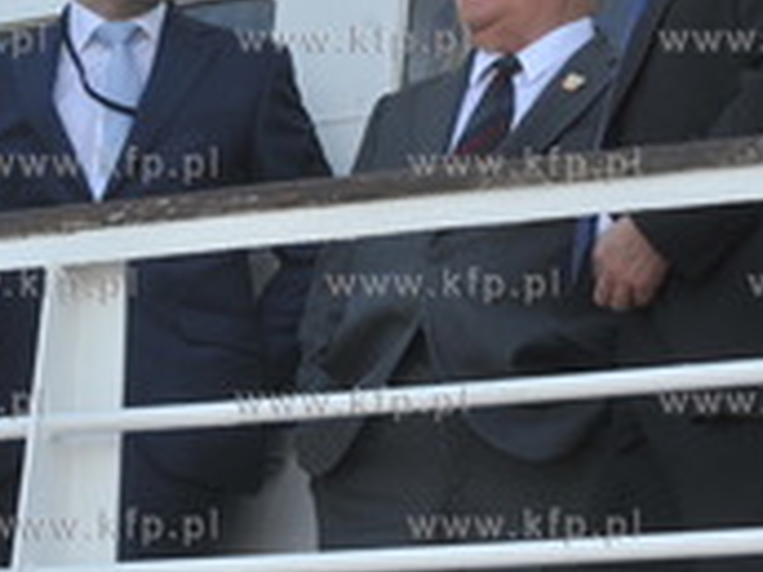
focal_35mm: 174
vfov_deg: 8.5
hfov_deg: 11.3
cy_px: 222
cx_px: 257
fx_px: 3835
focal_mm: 78
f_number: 8
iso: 400
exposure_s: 1/250
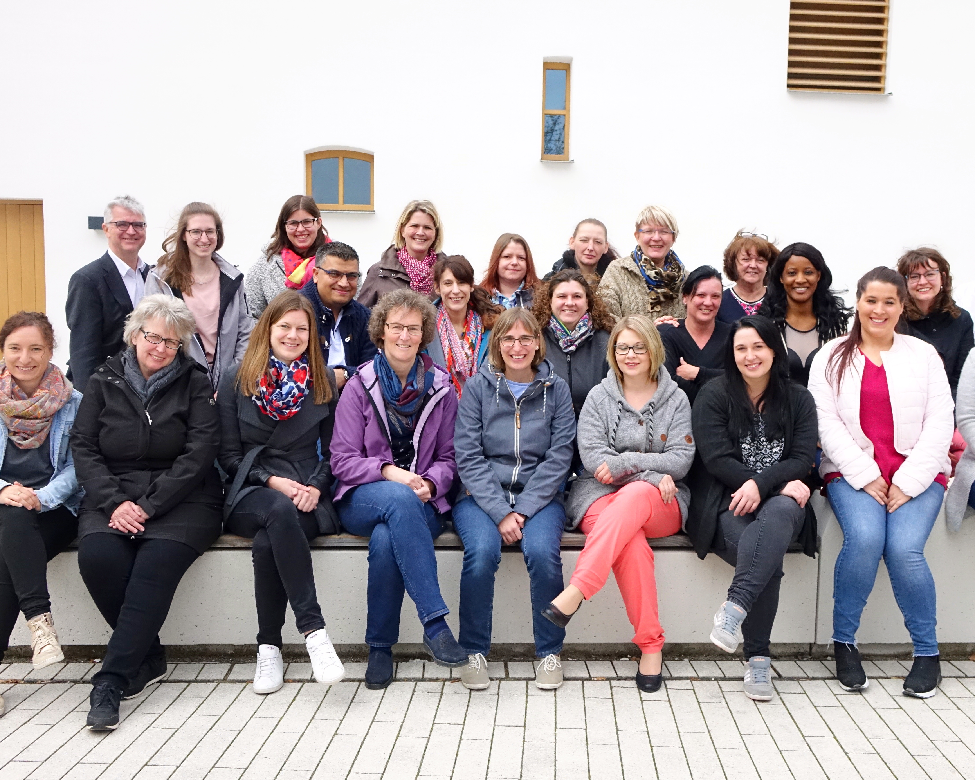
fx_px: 1068
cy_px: 388
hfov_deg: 49.0
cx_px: 526
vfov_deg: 40.1
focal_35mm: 37
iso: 1250
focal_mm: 11.8
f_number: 4
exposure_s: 1/640
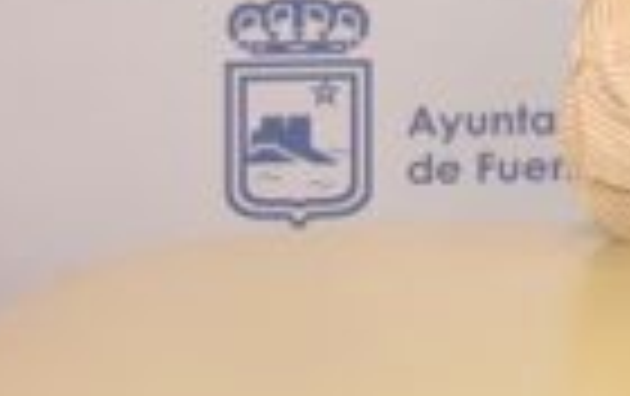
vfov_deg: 5.2
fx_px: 4334
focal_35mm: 252
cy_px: -279
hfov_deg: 7.6
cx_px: 1678
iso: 800
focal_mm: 30
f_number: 7.1
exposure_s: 1/200
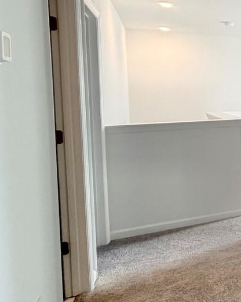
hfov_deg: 20.7
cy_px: 105
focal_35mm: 42
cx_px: 458
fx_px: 375
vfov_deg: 43.3
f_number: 2.2
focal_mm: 2.22
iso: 200
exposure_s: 1/120
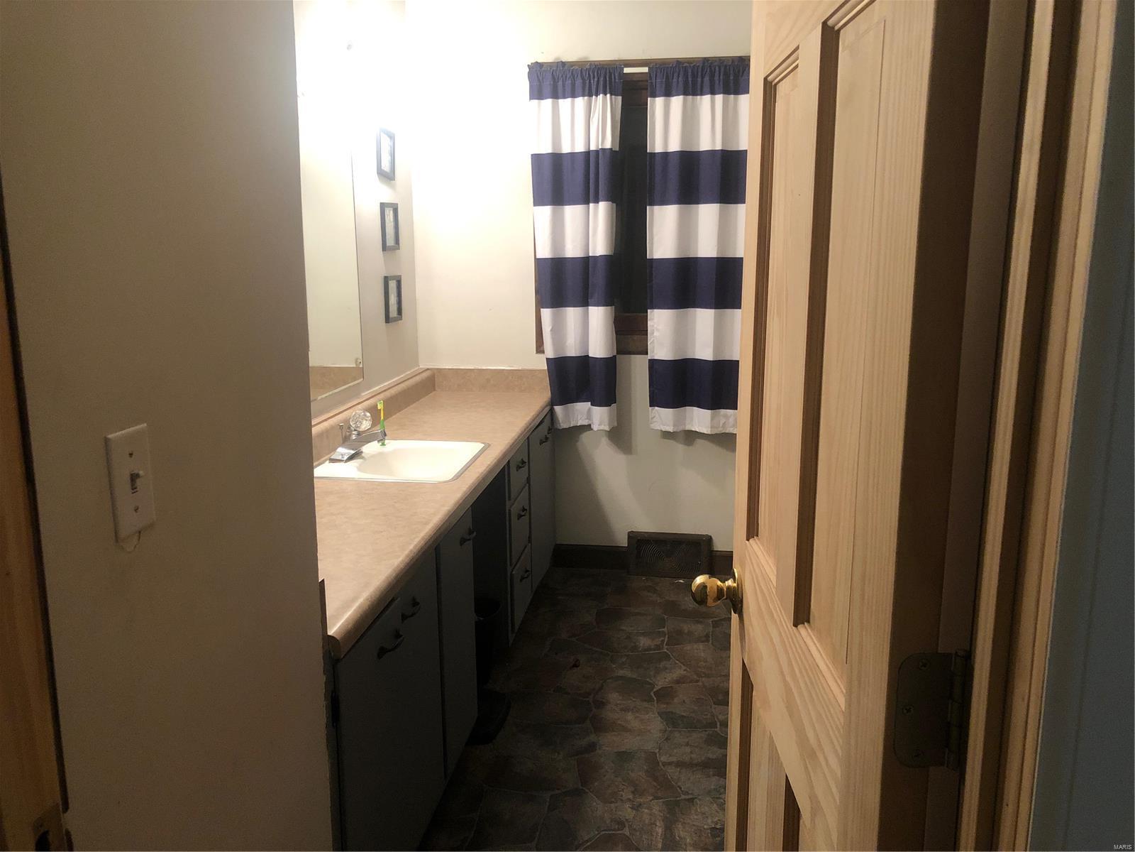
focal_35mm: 28
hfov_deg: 63.4
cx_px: 568
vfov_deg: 49.7
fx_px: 918
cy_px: 426
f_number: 1.8
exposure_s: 1/15
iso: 100
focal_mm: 3.99
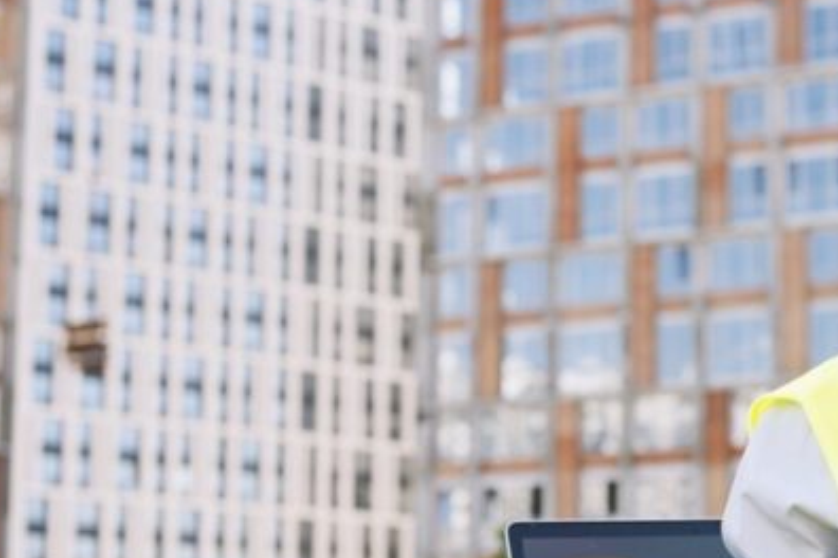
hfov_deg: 20.9
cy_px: 378
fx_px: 2258
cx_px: 582
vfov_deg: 14.1
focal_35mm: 97
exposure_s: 1/200
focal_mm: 50
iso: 125
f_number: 4
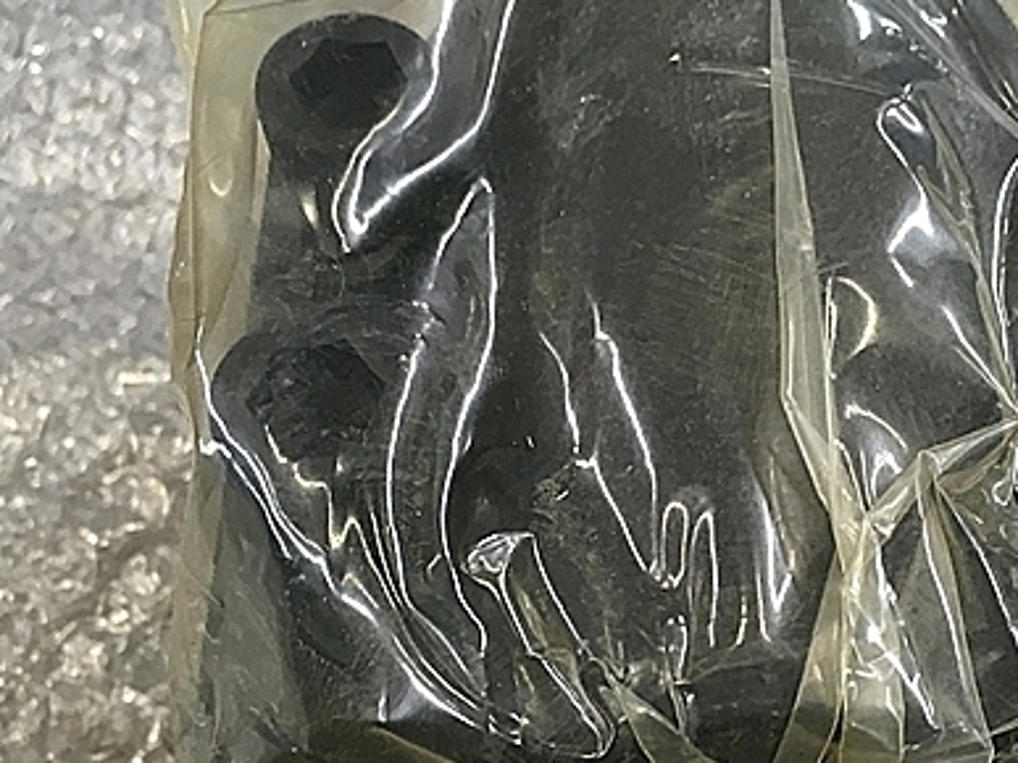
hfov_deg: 39.0
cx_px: 715
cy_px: 476
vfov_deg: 30.1
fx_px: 1411
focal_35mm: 48
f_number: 2.2
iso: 50
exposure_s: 1/30
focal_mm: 4.15
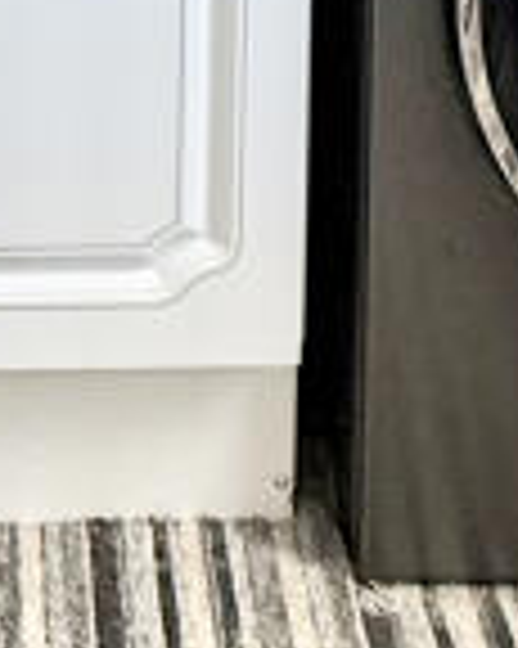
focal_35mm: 97
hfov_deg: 15.6
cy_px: -896
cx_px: 45
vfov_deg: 14.0
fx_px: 1861
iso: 160
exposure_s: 1/99
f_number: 2.2
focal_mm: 2.22
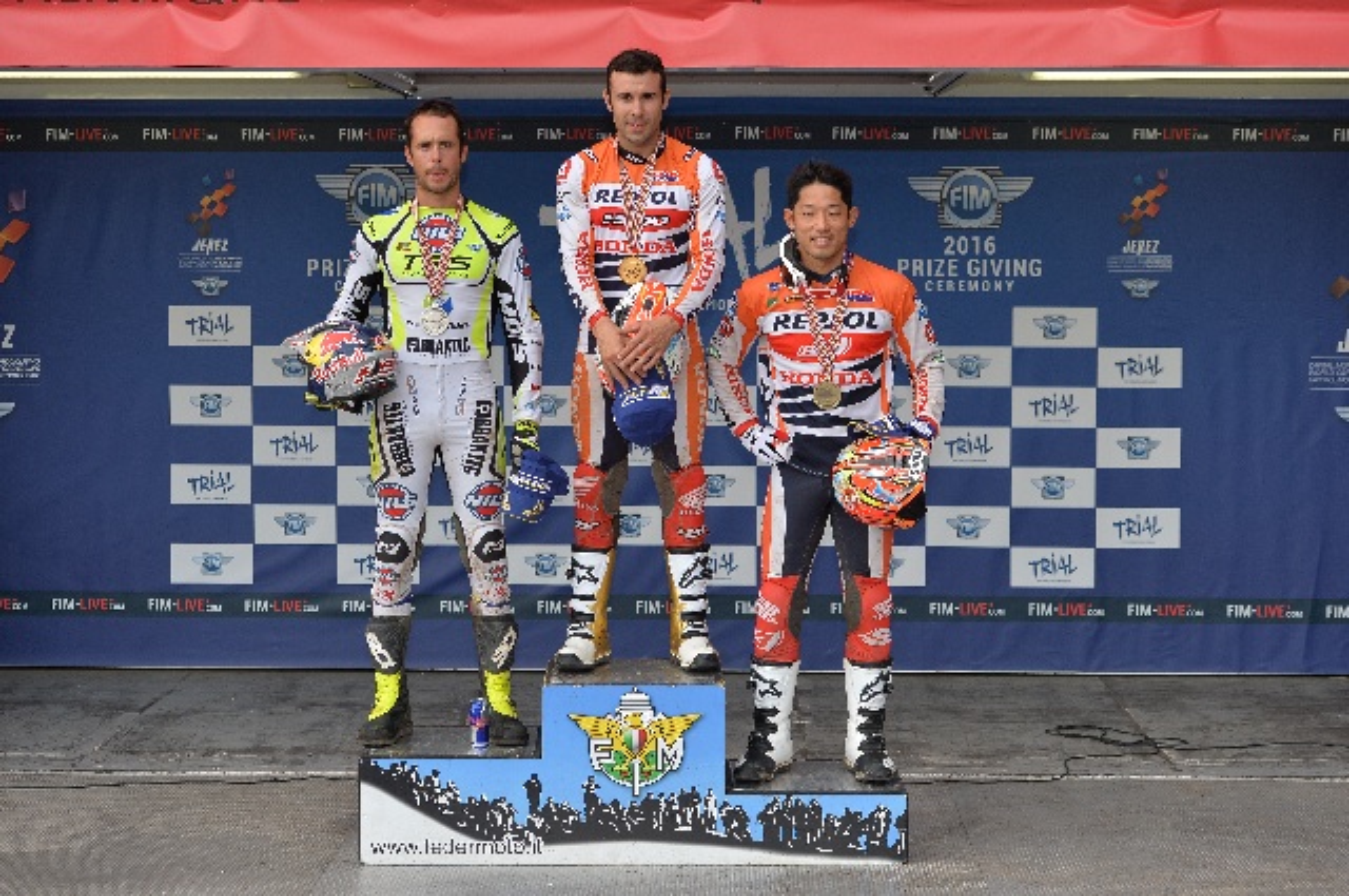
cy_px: 448
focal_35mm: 78
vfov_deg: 17.4
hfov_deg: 26.0
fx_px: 2919
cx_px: 674
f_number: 5
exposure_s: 1/640
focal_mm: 78
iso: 500
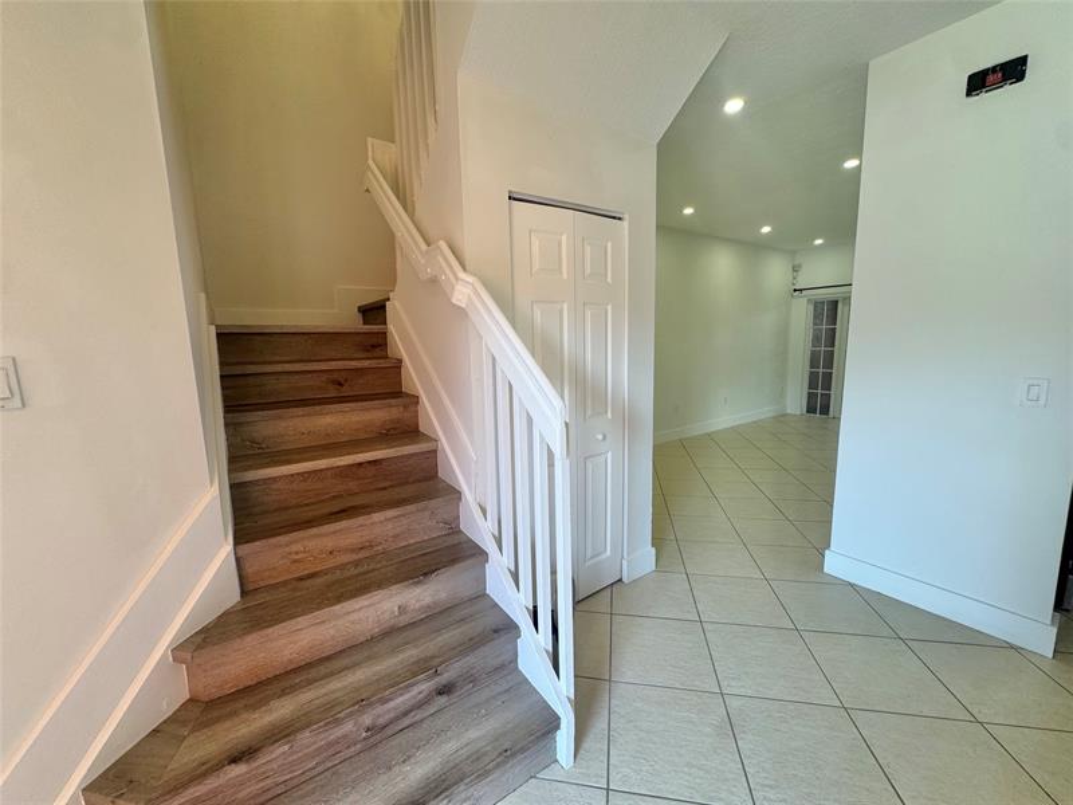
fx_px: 434
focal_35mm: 14
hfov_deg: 102.1
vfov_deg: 85.7
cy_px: 402
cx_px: 536
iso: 64
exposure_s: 1/120
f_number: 2.2
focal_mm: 2.22
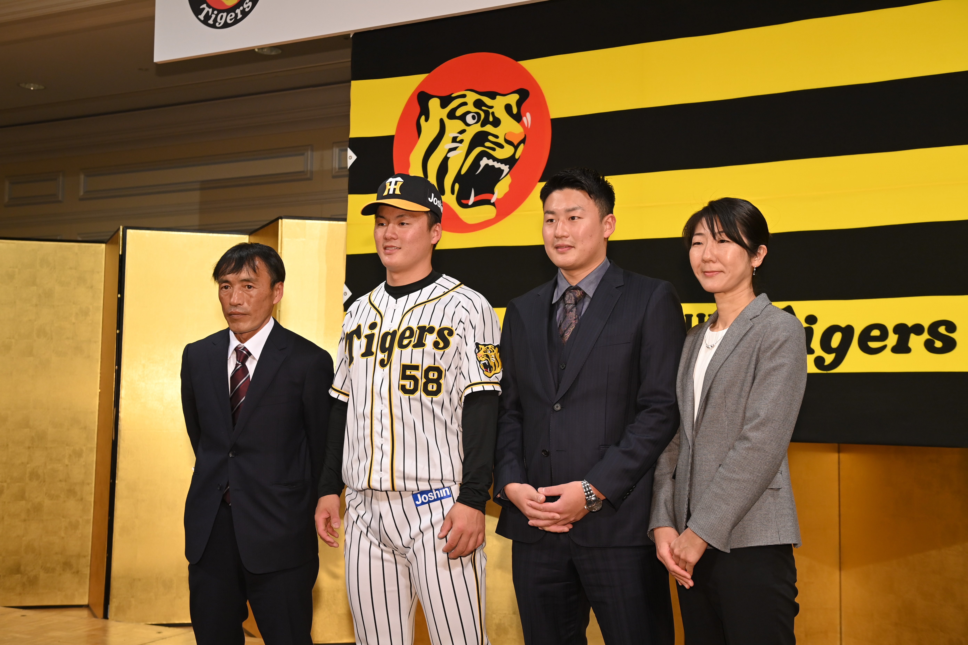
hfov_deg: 44.5
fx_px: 1183
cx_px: 484
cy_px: 322
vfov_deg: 30.5
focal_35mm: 44
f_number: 5.6
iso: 1600
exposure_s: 1/320
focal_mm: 44
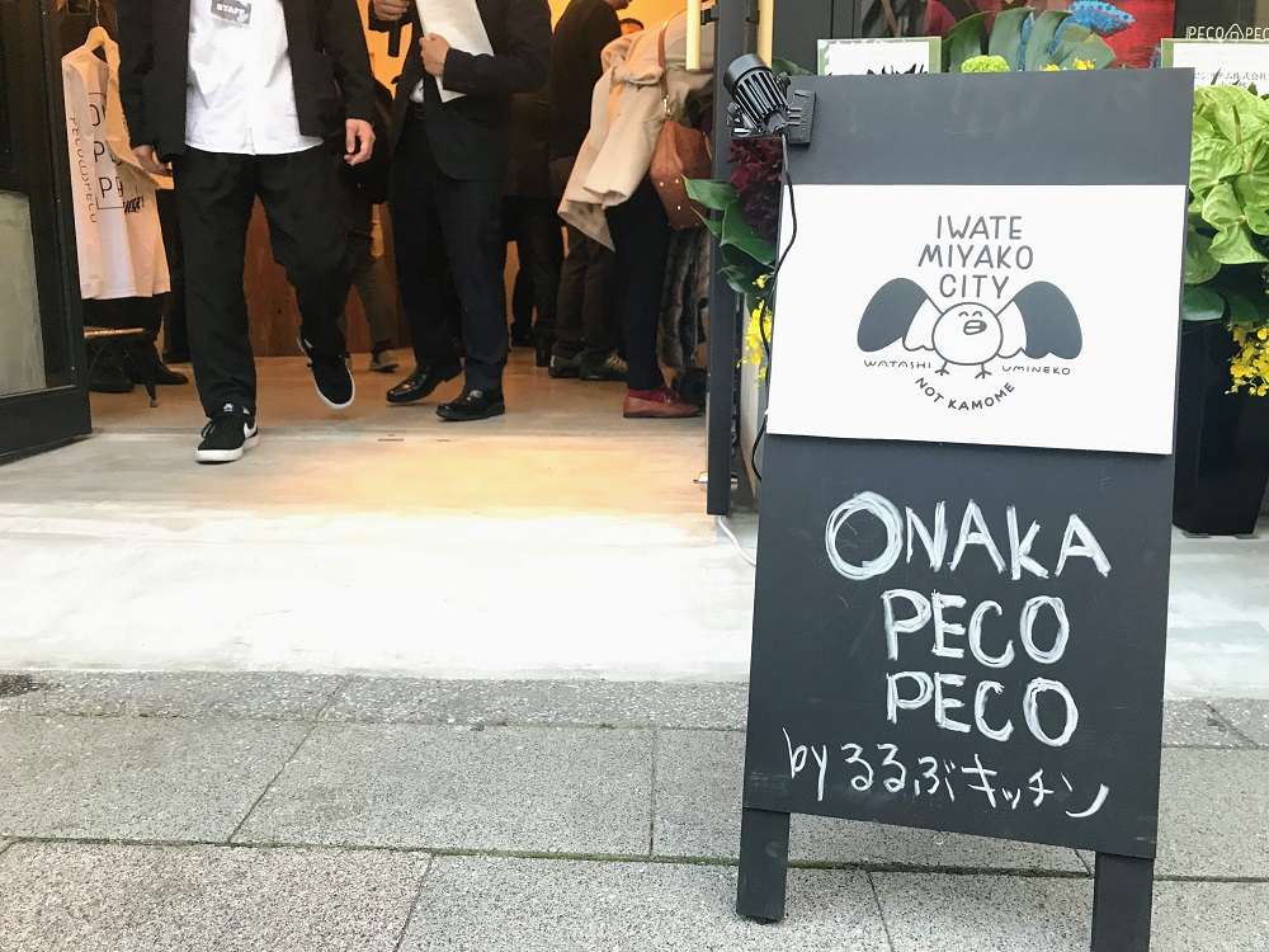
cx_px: 634
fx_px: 1026
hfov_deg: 63.4
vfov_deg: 49.7
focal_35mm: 28
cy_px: 476
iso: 40
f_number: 1.8
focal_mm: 3.99
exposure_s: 1/25
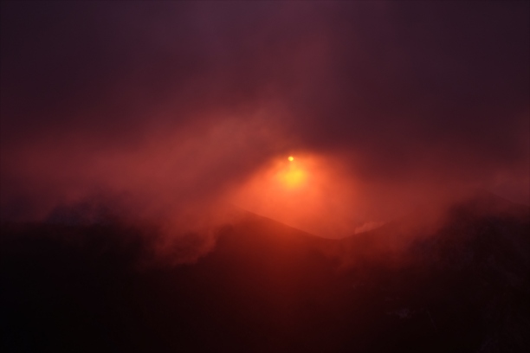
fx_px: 530
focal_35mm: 36
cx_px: 265
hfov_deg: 53.1
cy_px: 176
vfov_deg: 36.9
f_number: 8
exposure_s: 1/200
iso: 200
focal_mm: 24.3
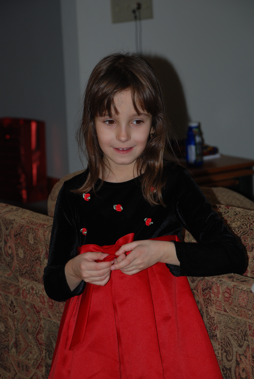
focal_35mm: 128
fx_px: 1345
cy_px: 190
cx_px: 127
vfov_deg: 16.1
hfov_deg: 10.8
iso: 200
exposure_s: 1/60
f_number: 5.6
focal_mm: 85
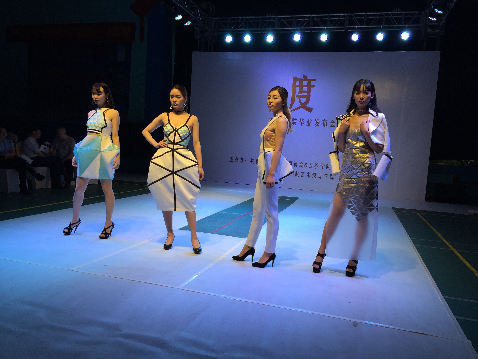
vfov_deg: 48.2
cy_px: 180
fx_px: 400
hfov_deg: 61.7
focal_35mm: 29
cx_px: 239
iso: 32
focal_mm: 4.15
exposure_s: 1/214
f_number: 2.2
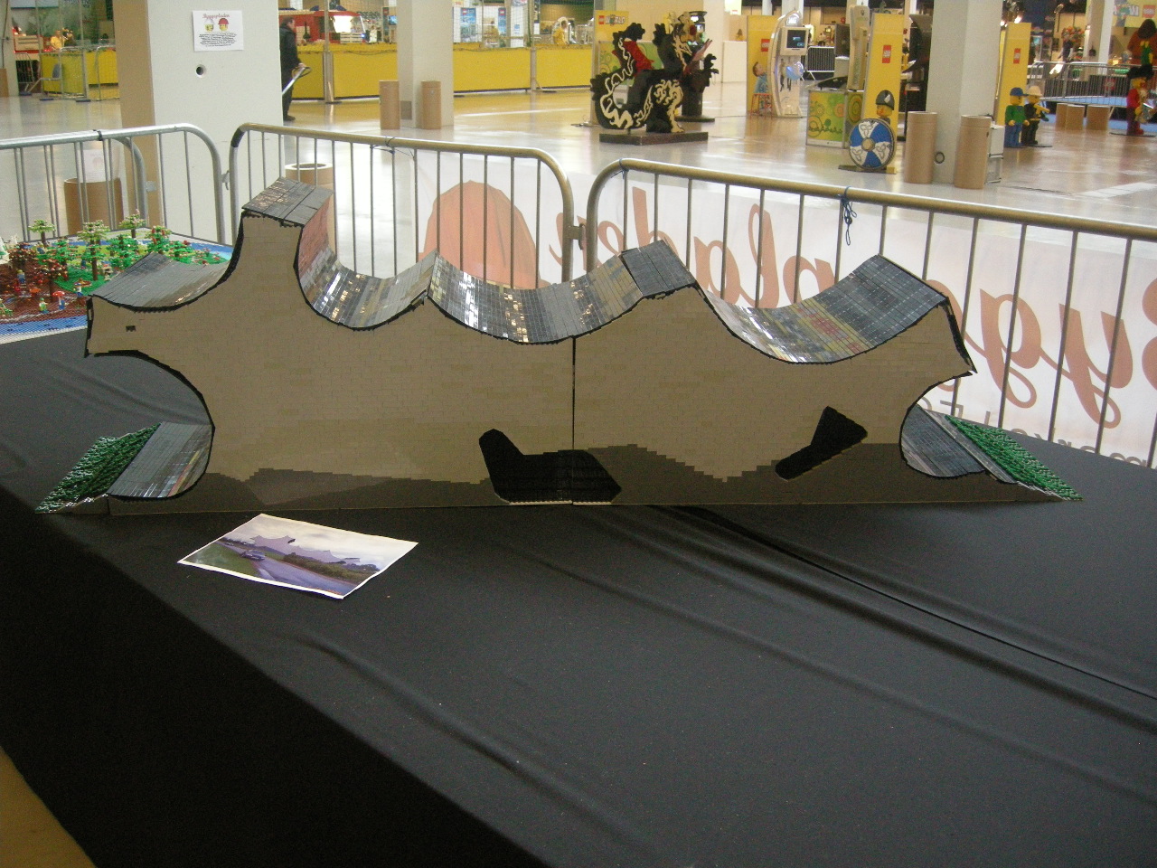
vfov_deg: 39.7
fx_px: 1203
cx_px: 578
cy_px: 434
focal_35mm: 36
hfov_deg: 51.4
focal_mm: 7.5
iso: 400
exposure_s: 1/32.8
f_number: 2.7
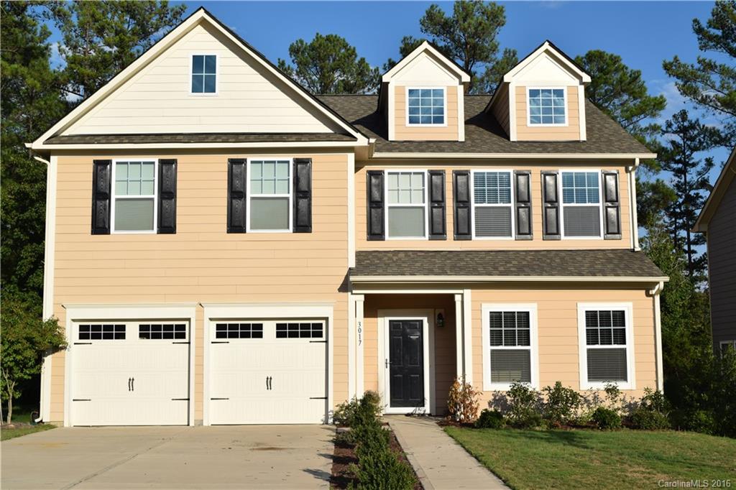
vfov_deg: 28.9
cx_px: 368
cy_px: 245
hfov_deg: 42.3
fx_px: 950
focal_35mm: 46
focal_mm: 31
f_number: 11
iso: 200
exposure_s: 1/500
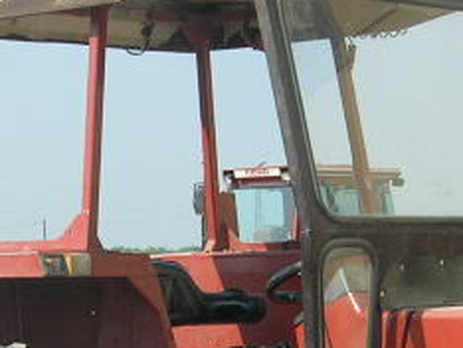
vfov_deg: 8.9
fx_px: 2223
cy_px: 338
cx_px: 222
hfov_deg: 11.9
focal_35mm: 166
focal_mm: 7.8
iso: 64
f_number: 4.8
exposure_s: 1/449
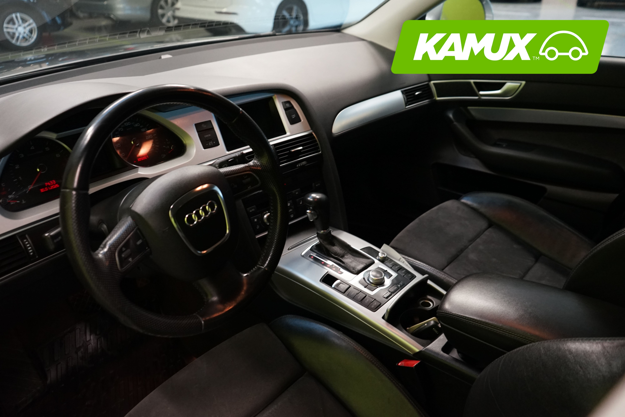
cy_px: 208
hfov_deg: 65.5
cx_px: 312
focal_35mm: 28
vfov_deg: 46.4
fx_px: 486
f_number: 4.5
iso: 2500
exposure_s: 1/30
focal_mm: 28
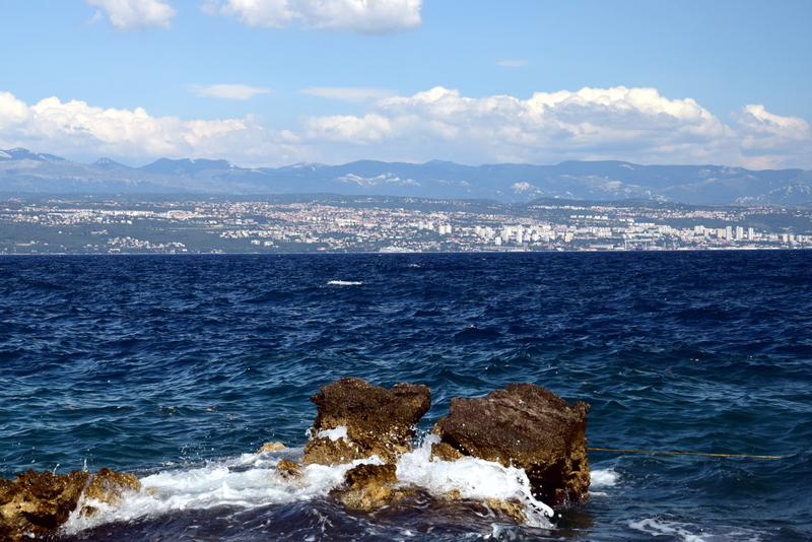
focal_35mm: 78
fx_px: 1760
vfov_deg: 17.5
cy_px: 271
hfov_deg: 26.0
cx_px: 406
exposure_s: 1/320
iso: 400
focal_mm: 52
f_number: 10
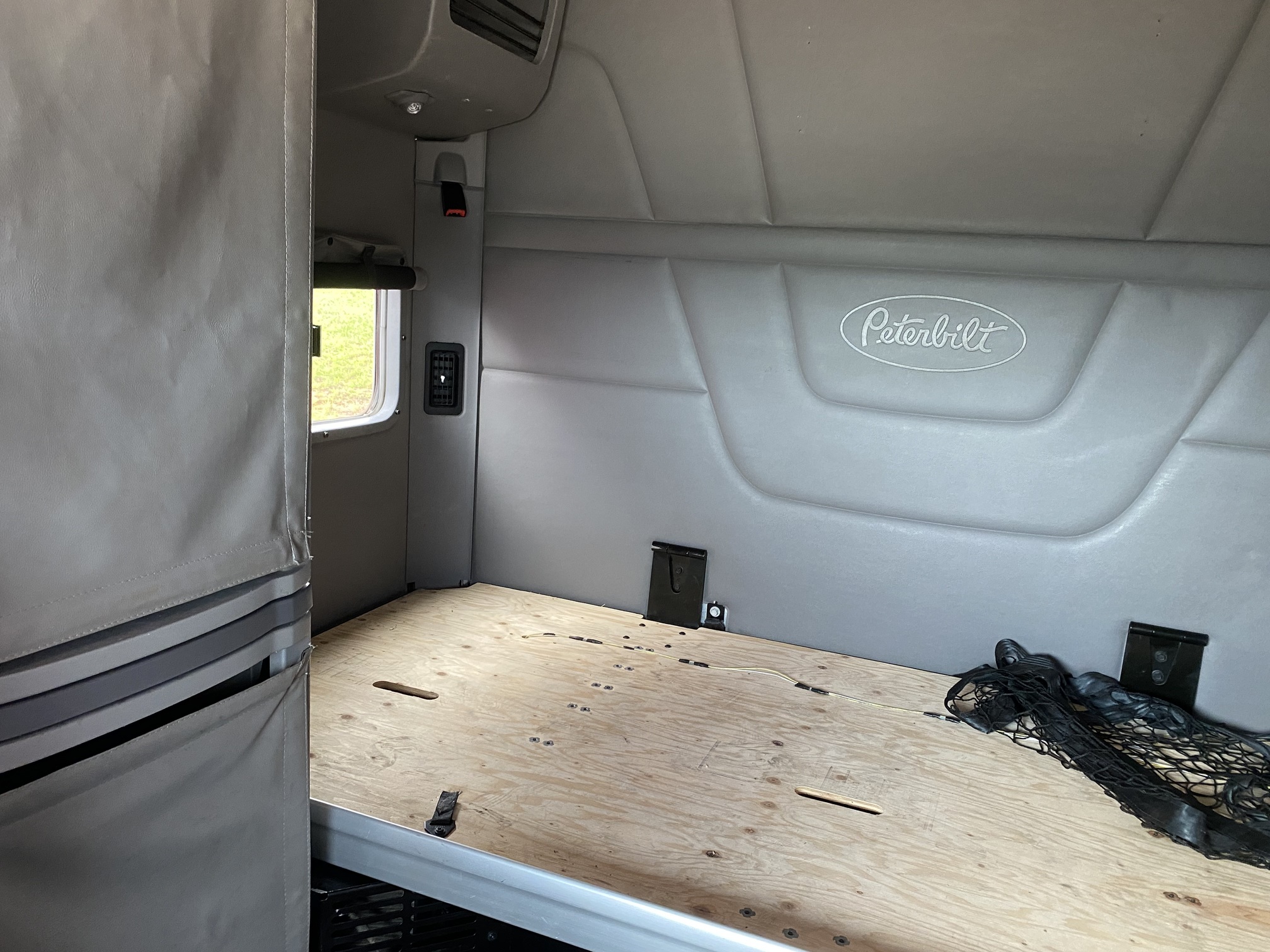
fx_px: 954
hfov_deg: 67.3
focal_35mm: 26
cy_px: 476
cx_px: 635
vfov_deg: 53.1
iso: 250
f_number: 1.8
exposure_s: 1/60
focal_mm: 4.25
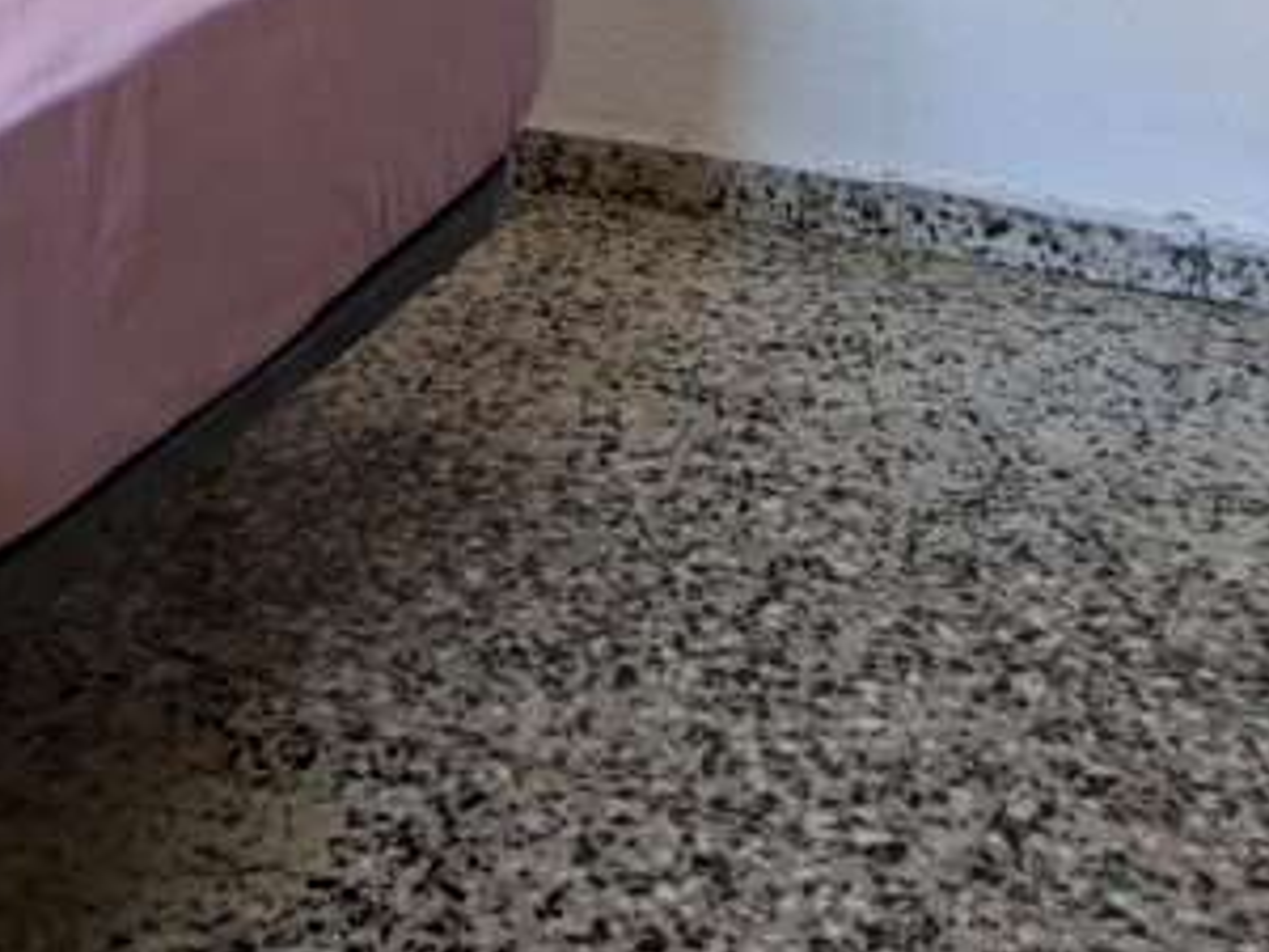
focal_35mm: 65
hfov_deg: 29.0
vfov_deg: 18.7
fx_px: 2383
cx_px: 220
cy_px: -641
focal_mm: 1.74
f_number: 2.2
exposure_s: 1/40
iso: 64
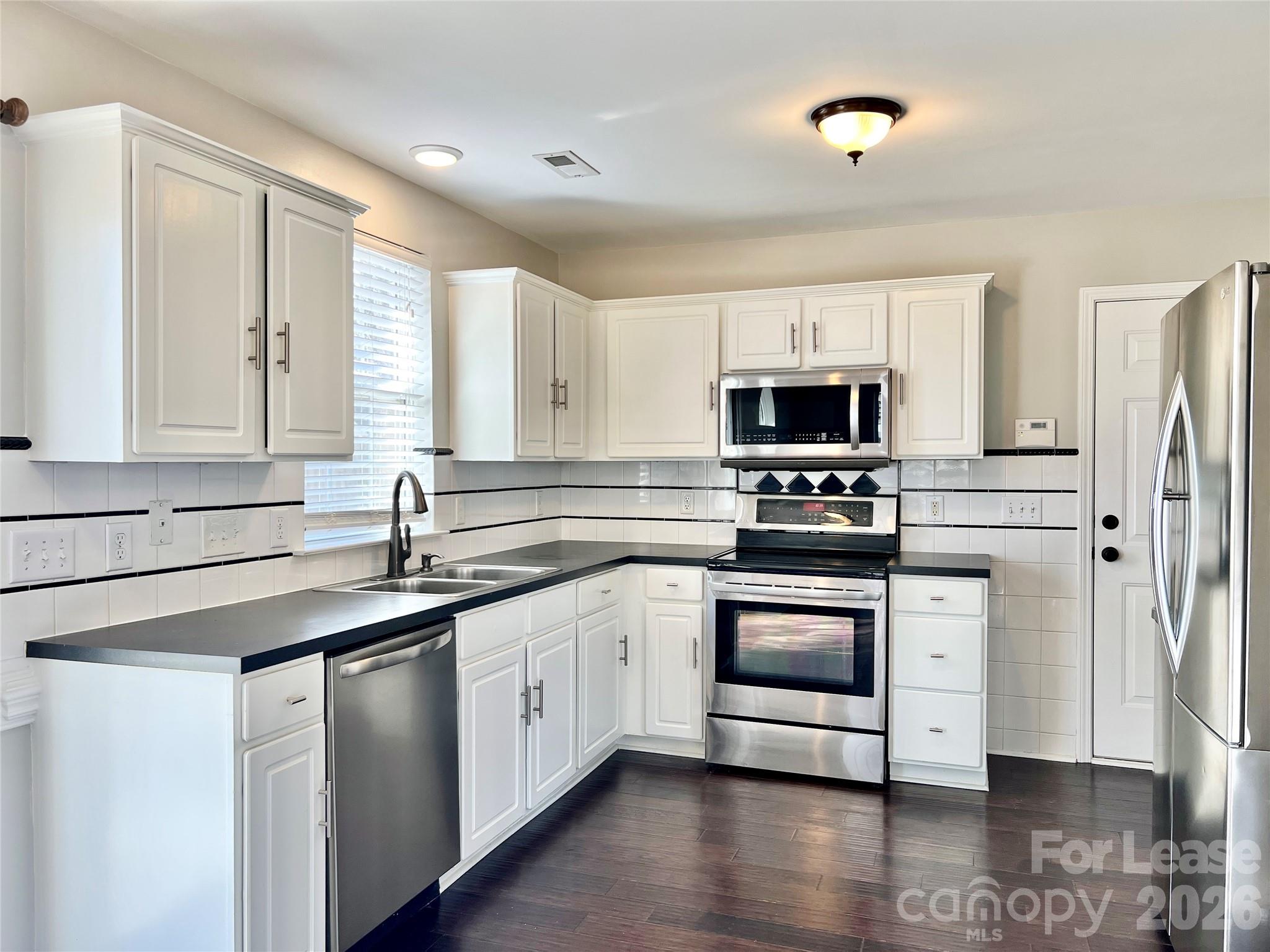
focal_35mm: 26
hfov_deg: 67.3
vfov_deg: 53.1
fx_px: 954
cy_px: 476
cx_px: 635
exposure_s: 1/120
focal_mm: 5.7
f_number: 1.5
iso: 40
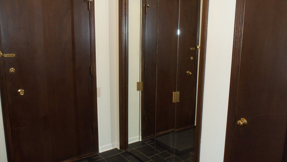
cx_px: 142
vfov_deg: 36.7
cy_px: 82
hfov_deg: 61.0
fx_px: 244
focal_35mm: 32
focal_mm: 5.2
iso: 100
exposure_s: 1/30
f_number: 3.4
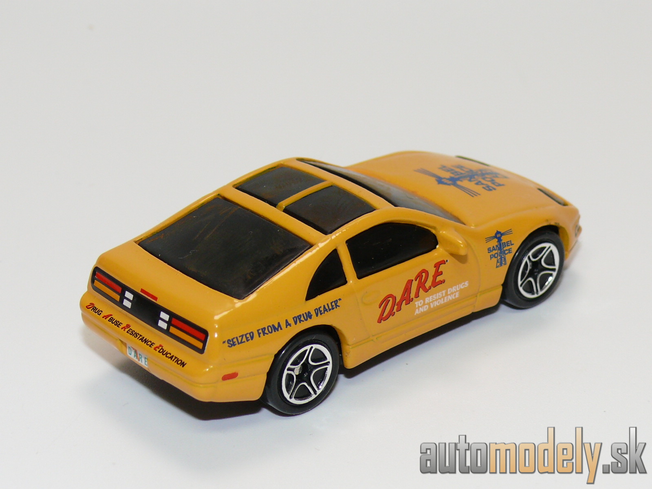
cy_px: 244
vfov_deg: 14.4
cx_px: 326
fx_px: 1940
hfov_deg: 19.1
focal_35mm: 103
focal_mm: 13.5
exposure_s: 1/30
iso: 100
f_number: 4
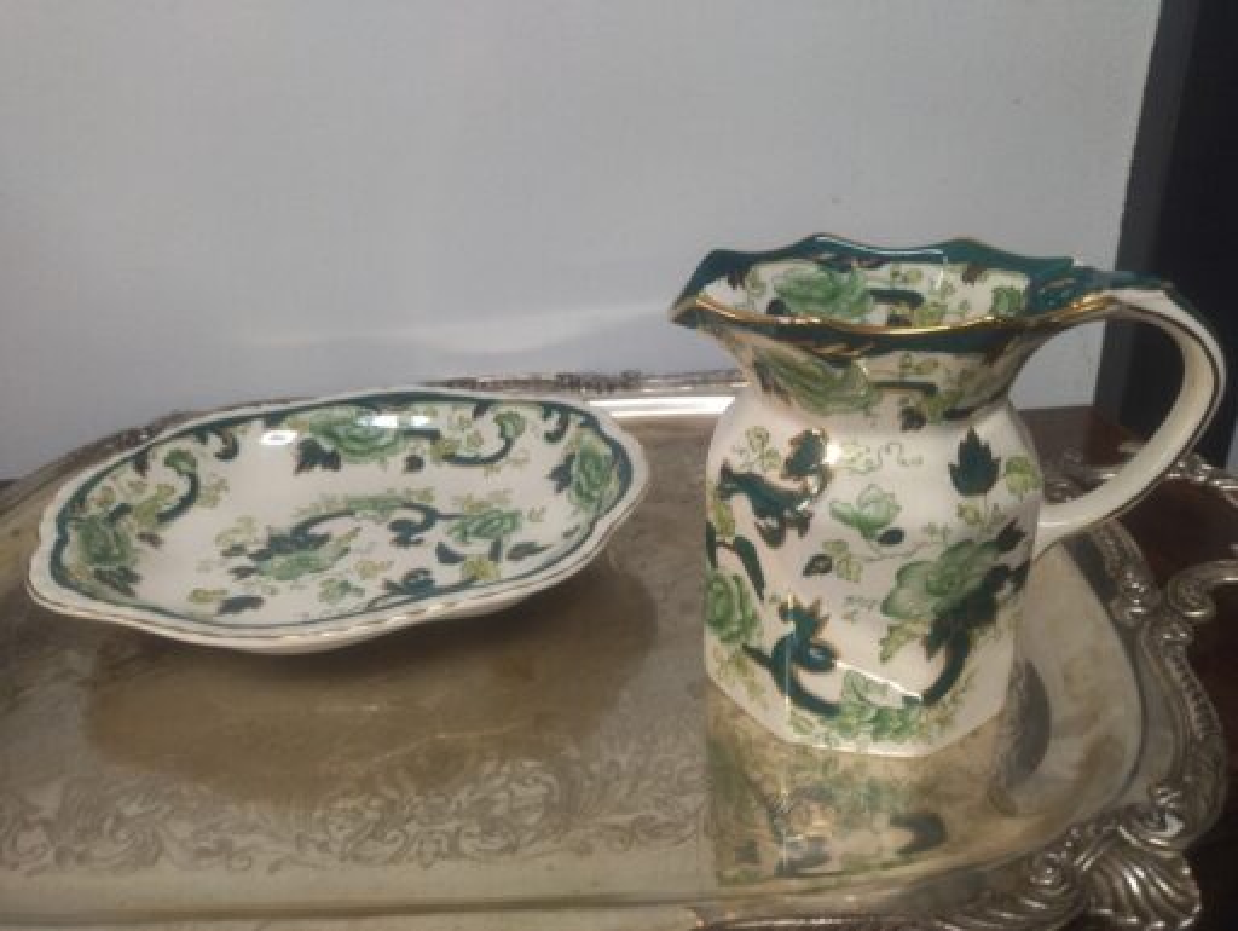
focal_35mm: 27
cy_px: 466
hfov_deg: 65.3
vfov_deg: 51.4
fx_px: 967
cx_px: 619
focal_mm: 4.74
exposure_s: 1/33
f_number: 1.79
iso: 259
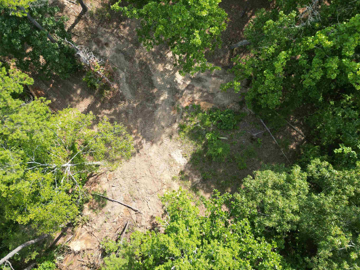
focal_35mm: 27
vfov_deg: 51.3
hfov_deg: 65.2
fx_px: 281
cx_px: 167
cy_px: 131
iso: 120
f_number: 1.7
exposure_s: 1/800
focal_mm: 6.72
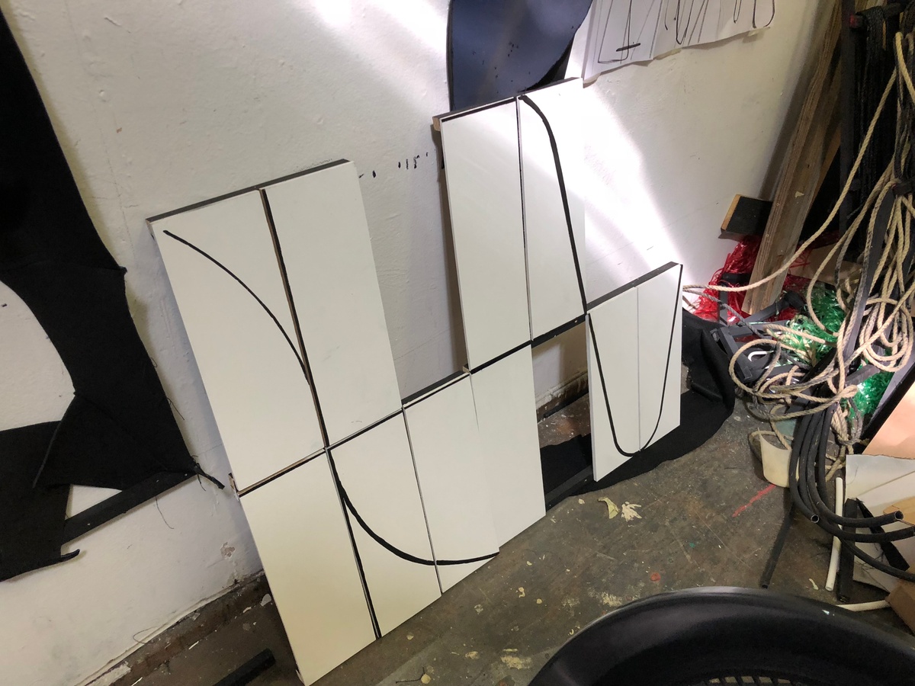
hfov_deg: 61.7
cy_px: 343
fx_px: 767
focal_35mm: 29
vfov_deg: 48.2
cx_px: 458
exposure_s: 1/33
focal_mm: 3.99
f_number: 1.8
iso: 40
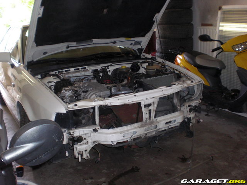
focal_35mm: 38
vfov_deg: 37.7
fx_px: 271
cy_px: 92
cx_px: 124
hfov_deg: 49.0
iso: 200
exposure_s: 1/60
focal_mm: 6.3
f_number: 3.1
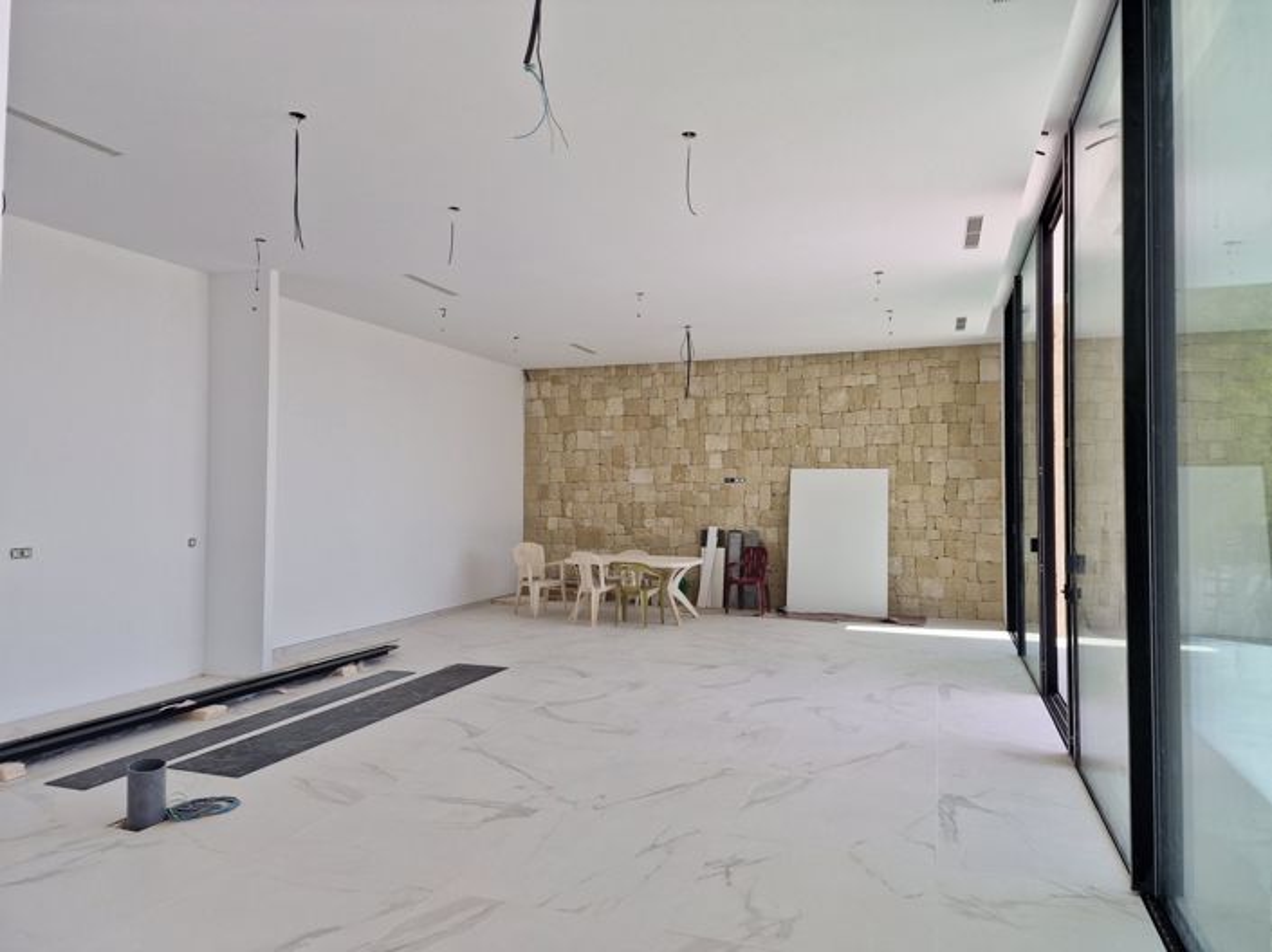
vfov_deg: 58.8
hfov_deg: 74.0
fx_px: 845
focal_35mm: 23
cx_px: 636
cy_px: 476
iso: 50
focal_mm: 6.4
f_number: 1.8
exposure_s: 1/520
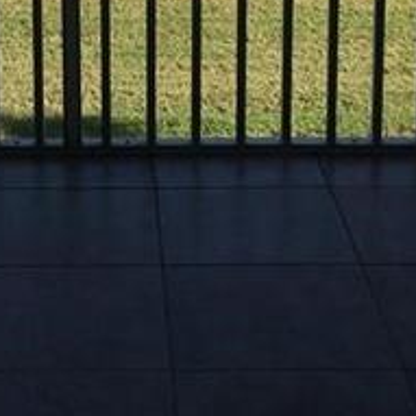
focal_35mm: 103
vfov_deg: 16.0
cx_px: 74
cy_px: -137
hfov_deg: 16.7
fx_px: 1400
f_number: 2.2
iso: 25
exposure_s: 1/460
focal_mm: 4.15
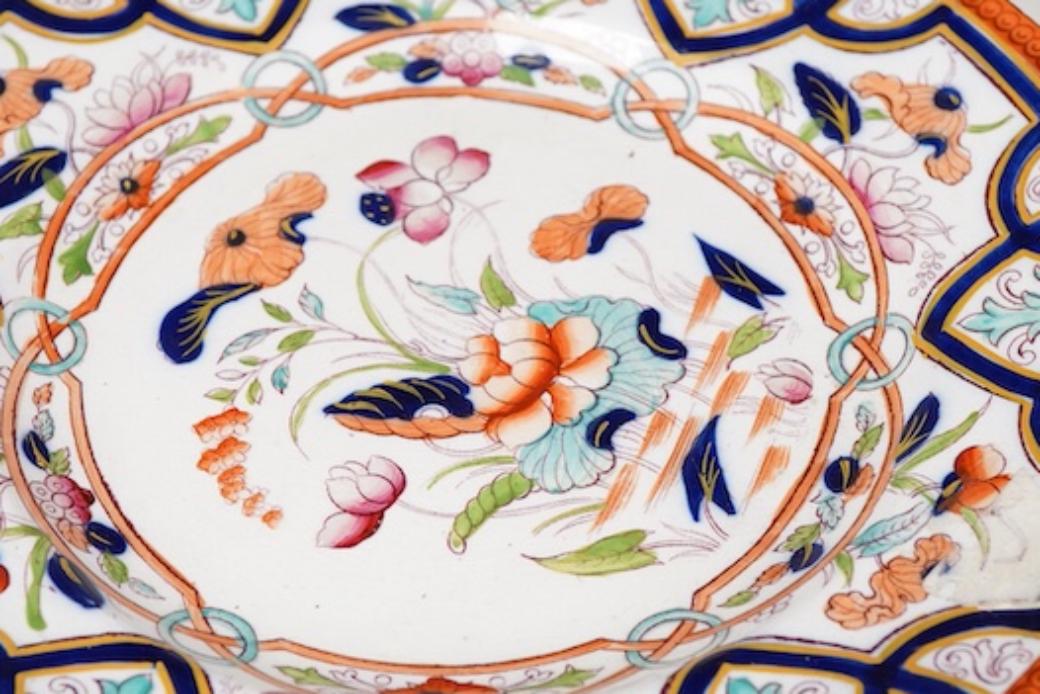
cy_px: 352
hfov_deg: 26.3
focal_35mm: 77
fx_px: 2225
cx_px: 417
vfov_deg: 17.7
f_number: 8
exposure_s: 1/125
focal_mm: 30
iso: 1250
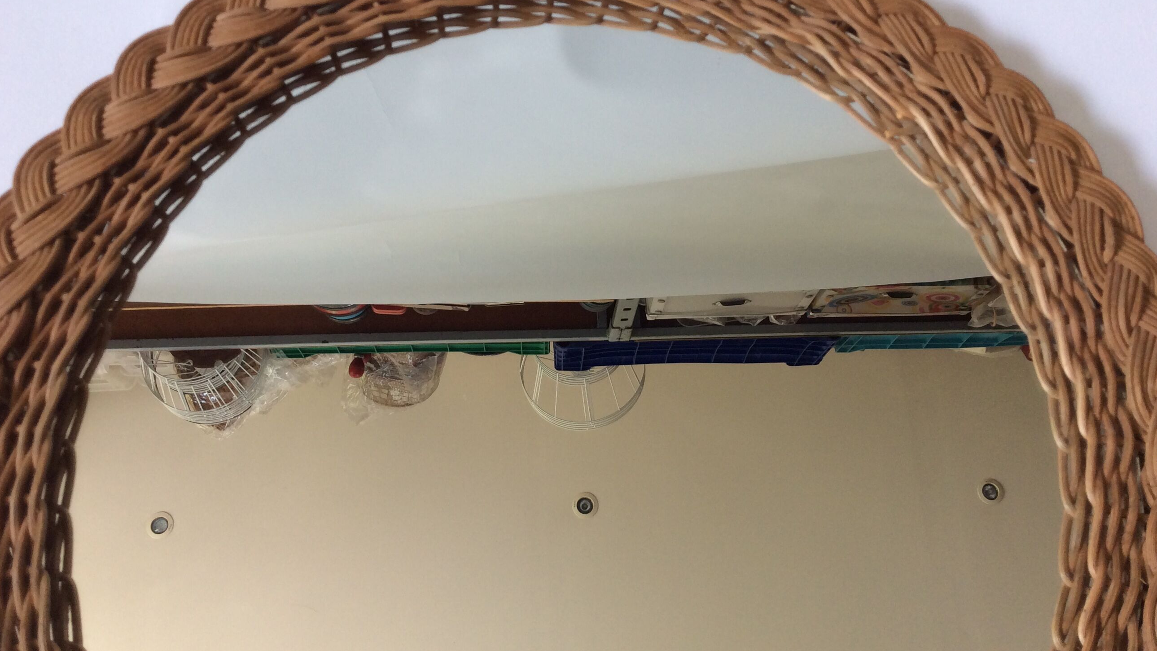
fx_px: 1074
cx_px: 578
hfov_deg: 56.6
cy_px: 251
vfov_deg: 33.6
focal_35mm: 35
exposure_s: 1/50
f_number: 2.4
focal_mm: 3.3
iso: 40
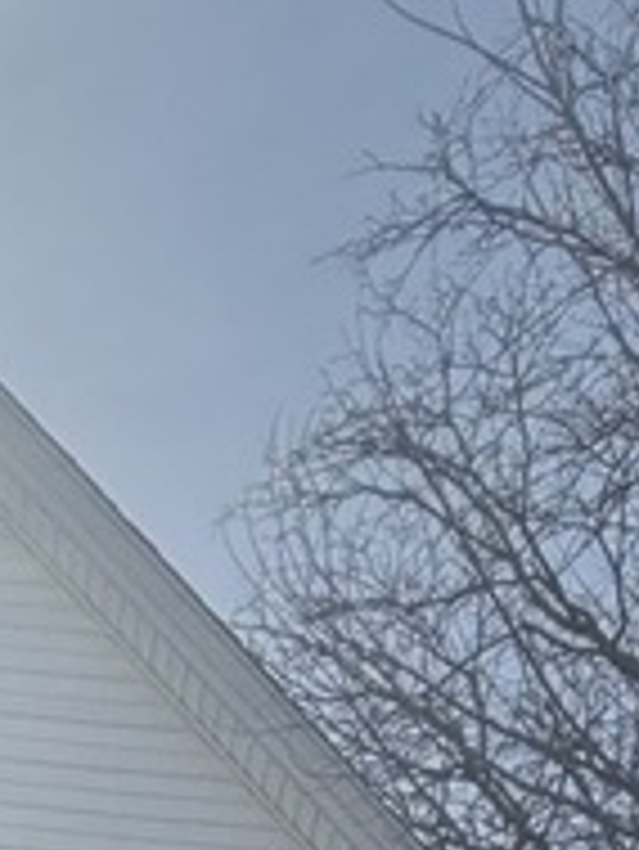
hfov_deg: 17.8
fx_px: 1967
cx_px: -72
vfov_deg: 13.4
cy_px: 2249
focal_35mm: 80
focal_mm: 2.22
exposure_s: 1/1017
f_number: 2.2
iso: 25
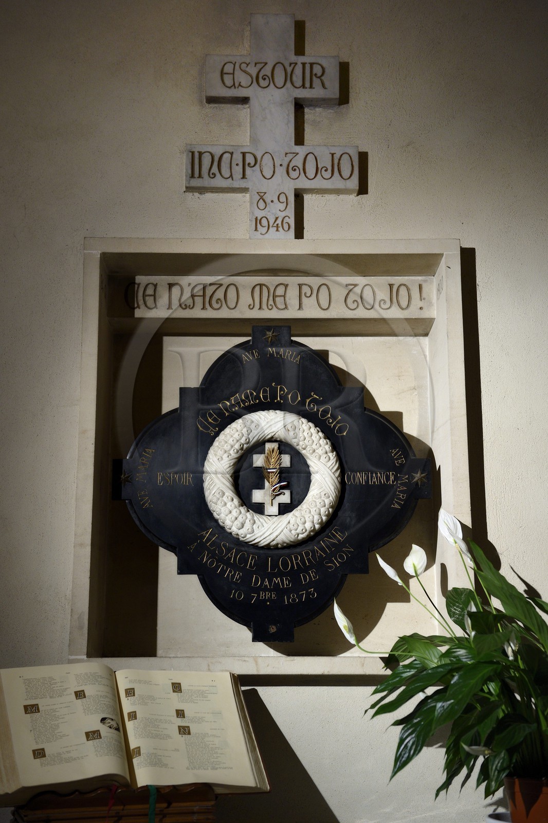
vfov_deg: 41.1
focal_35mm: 48
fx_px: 1096
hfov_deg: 28.1
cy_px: 412
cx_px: 274
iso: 800
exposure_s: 1/60
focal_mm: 48
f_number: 3.5
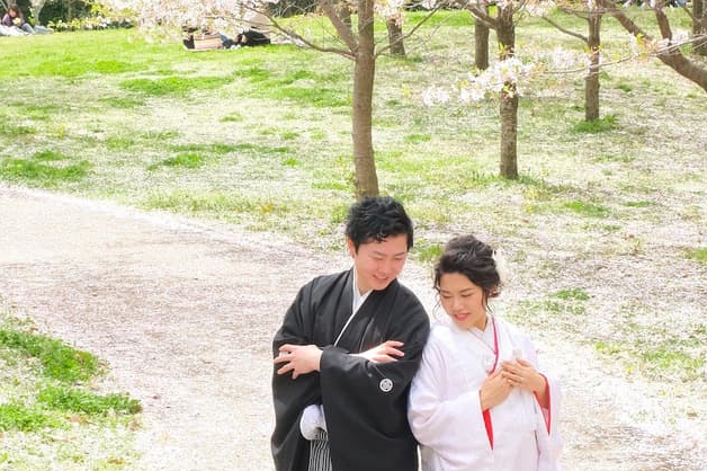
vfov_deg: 11.7
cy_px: 323
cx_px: 404
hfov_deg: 17.5
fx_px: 2296
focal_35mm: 117
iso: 800
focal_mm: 34.2
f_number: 9
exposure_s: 1/250
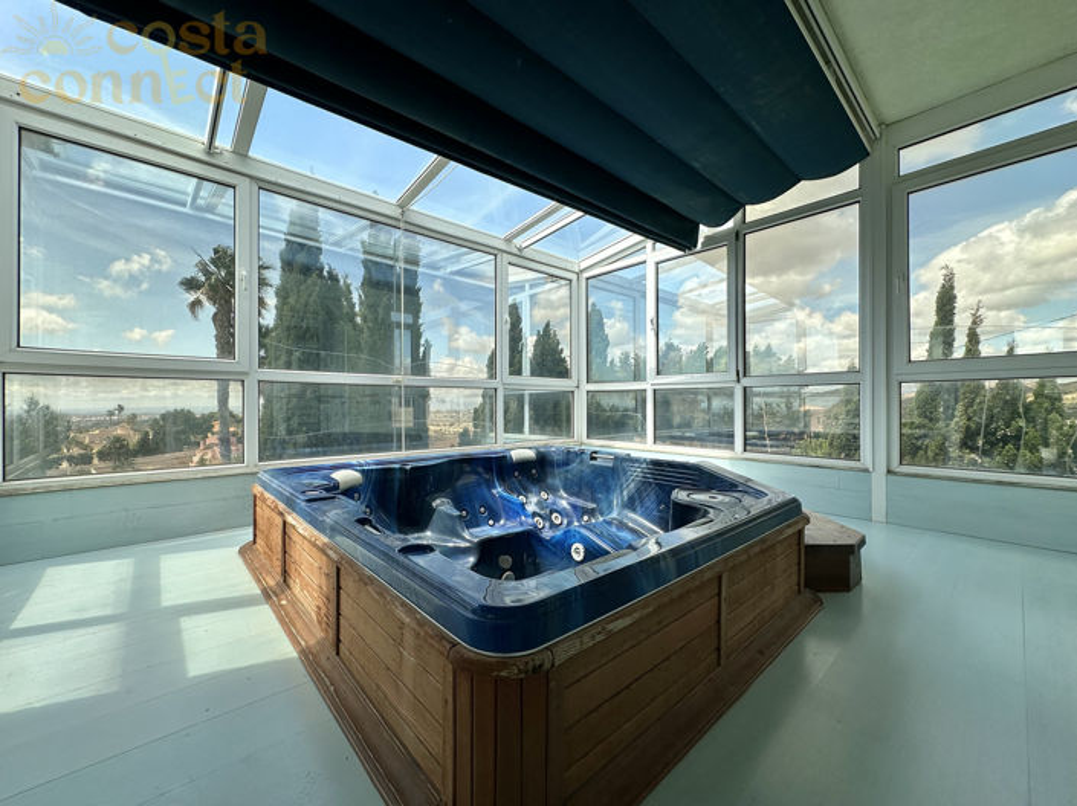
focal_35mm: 14
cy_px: 403
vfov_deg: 85.6
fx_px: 435
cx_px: 538
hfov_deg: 102.1
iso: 40
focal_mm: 2.22
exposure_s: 1/882
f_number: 2.2
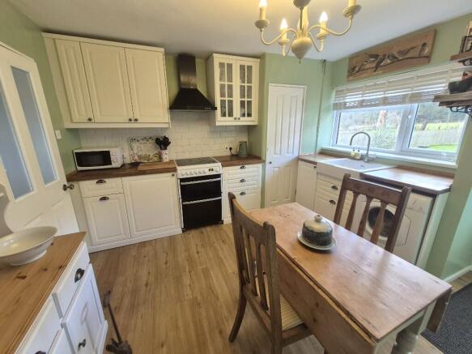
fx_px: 177
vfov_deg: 89.9
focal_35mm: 13
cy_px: 177
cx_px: 236
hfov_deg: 106.2
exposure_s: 1/50
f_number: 2.2
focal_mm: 1.74
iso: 100
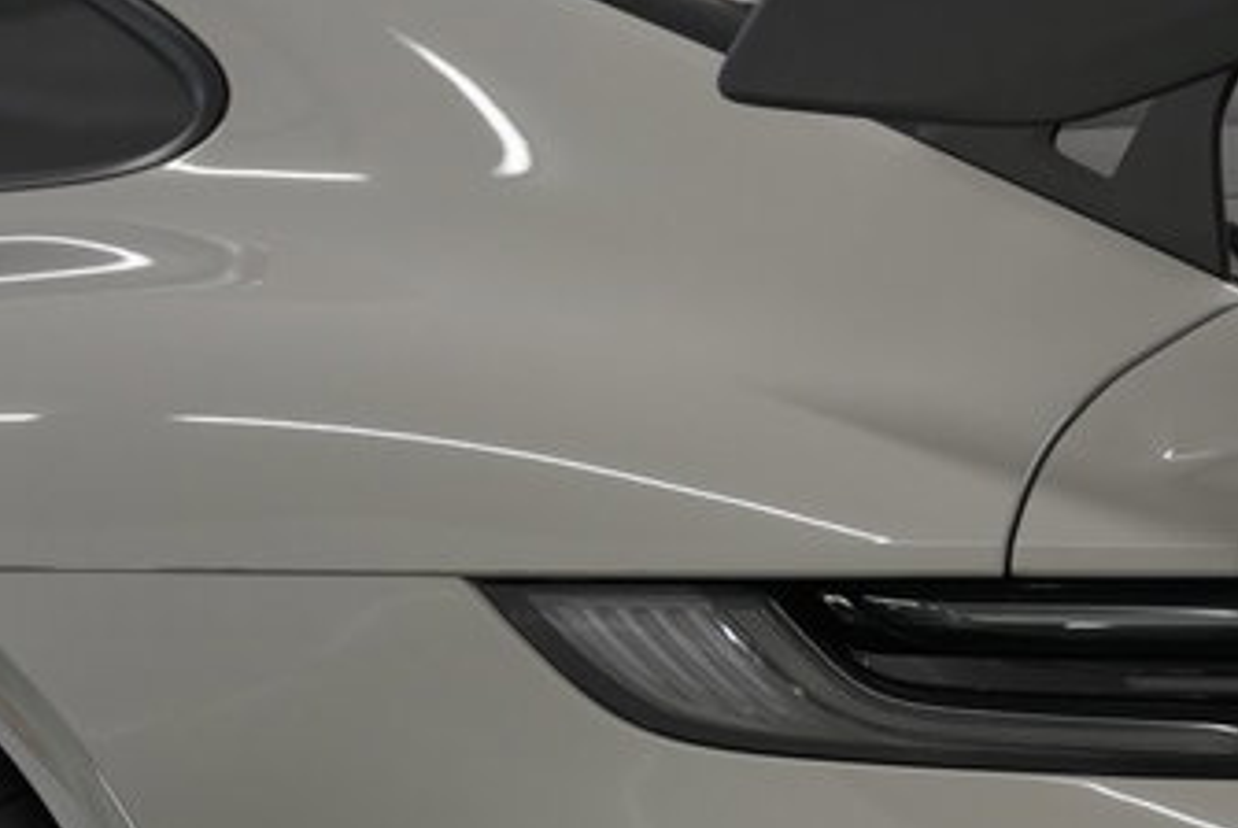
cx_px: 1681
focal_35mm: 118
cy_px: 808
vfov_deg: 11.5
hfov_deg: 16.2
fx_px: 4066
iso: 500
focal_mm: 38.7
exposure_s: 1/125
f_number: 2.8
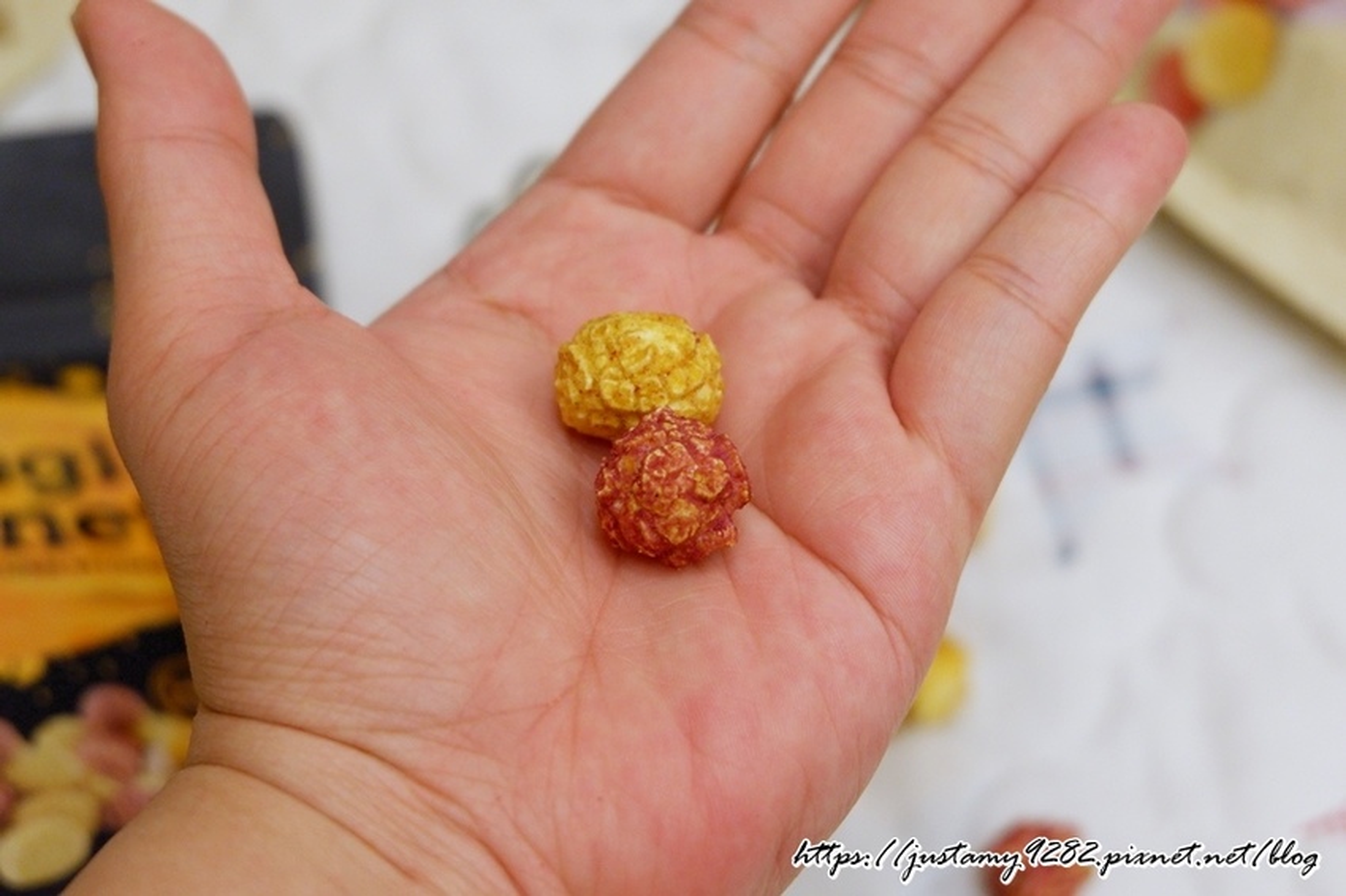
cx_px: 673
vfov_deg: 20.0
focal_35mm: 68
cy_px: 448
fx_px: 2541
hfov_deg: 29.7
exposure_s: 1/100
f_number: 5.6
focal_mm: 45.2
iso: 2500
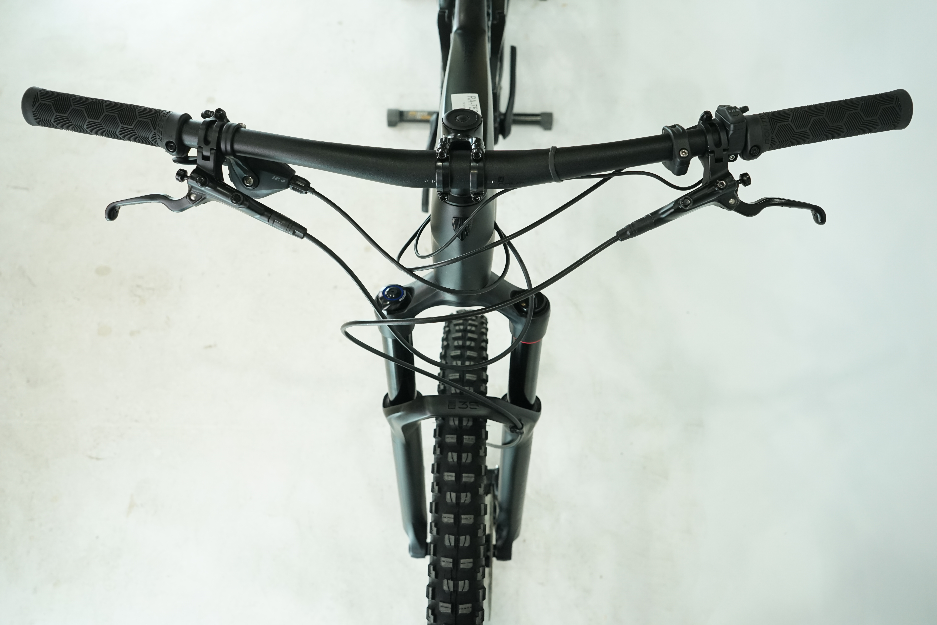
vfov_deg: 46.4
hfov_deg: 65.5
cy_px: 312
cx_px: 468
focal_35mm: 28
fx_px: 729
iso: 1600
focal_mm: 28
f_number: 5.6
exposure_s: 1/200
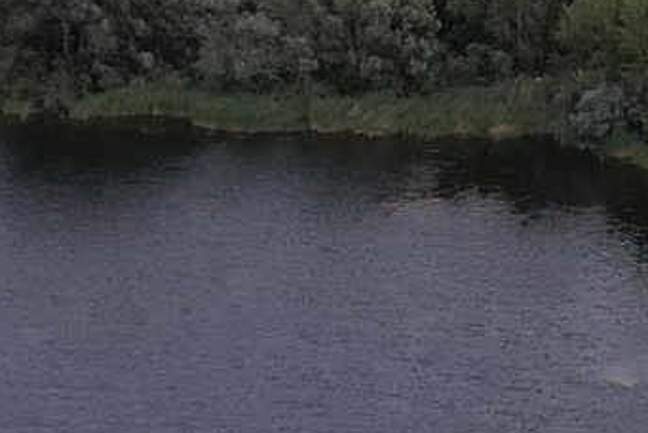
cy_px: 151
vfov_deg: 8.3
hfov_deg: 12.2
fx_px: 2972
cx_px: 758
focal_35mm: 165
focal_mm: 8.38
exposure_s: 1/200
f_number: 2.8
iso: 400
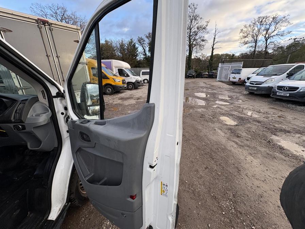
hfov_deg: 102.1
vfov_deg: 85.7
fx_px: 123
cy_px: 114
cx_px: 152
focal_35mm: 14
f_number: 2.2
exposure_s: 1/288
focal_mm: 2.22
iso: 40
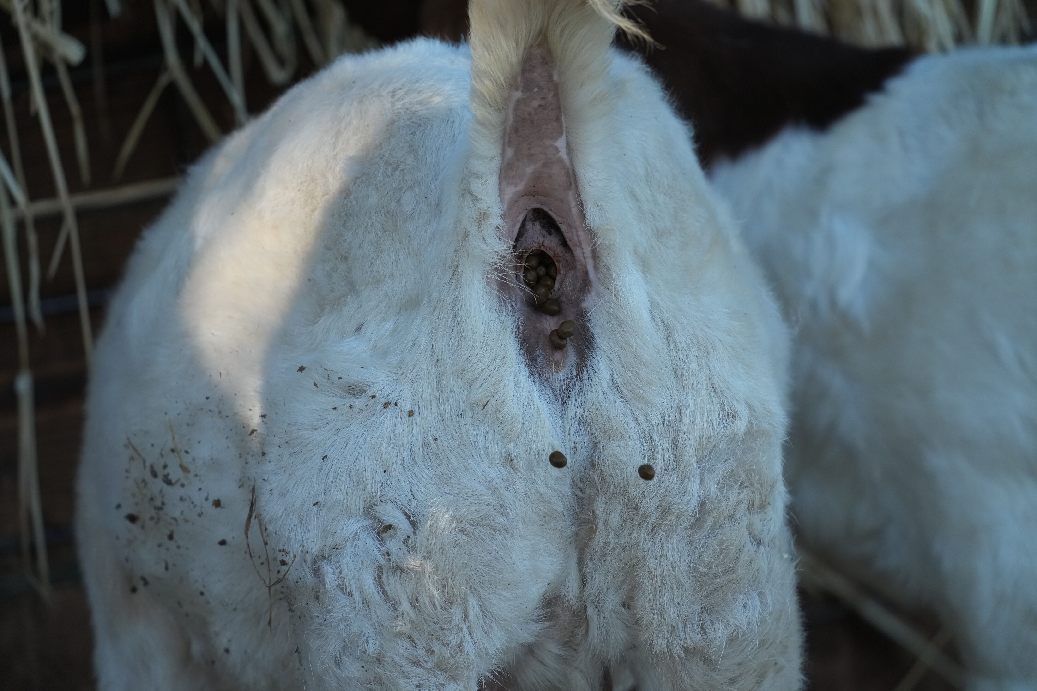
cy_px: 346
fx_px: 17282
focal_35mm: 600
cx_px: 518
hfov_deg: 3.4
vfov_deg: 2.3
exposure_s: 1/1250
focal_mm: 600
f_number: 5.6
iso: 1600
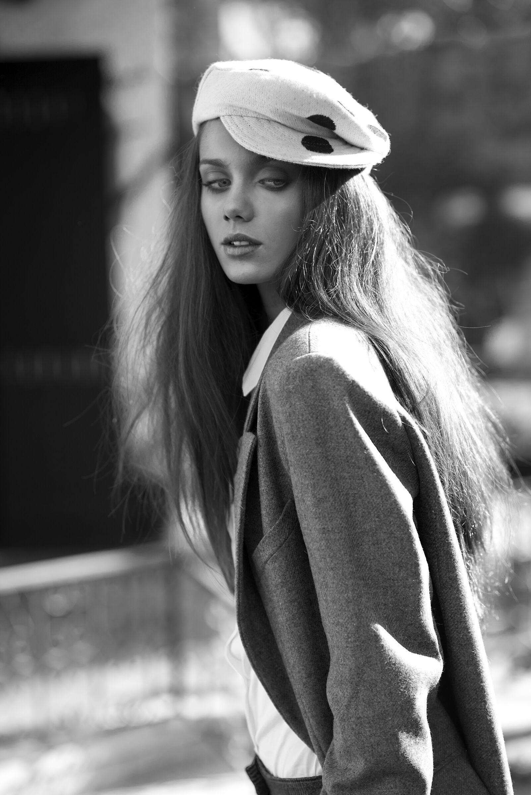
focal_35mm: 85
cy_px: 398
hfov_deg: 16.1
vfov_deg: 23.9
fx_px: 1879
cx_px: 266
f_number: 2.8
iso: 400
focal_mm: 85
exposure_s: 1/1000
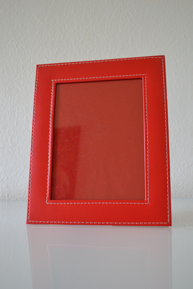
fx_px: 314
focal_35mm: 39
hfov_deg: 34.2
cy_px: 144
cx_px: 96
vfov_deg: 49.6
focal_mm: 26
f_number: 4.2
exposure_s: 1/30
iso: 400
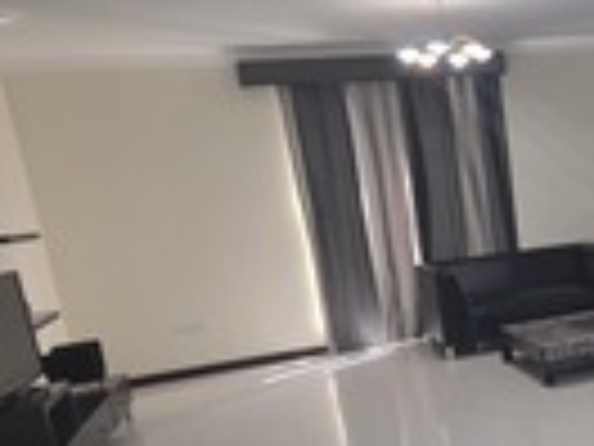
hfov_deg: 36.5
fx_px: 772
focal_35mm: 45
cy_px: 345
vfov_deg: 31.5
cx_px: 632
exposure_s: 1/50
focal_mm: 2.2
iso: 640
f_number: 1.9
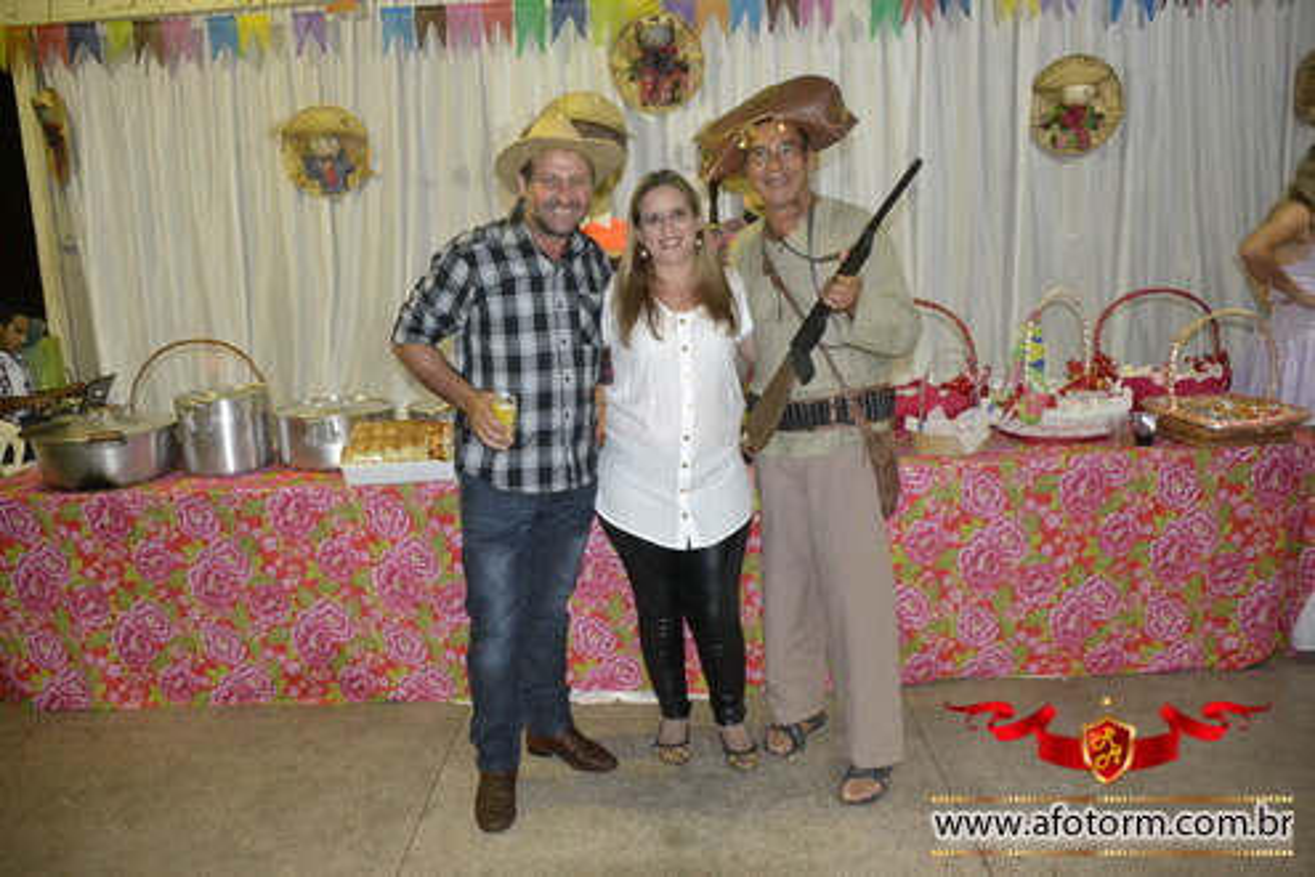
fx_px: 1096
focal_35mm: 30
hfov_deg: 61.9
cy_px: 438
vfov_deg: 43.6
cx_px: 658
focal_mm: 20
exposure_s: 1/60
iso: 3200
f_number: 3.5
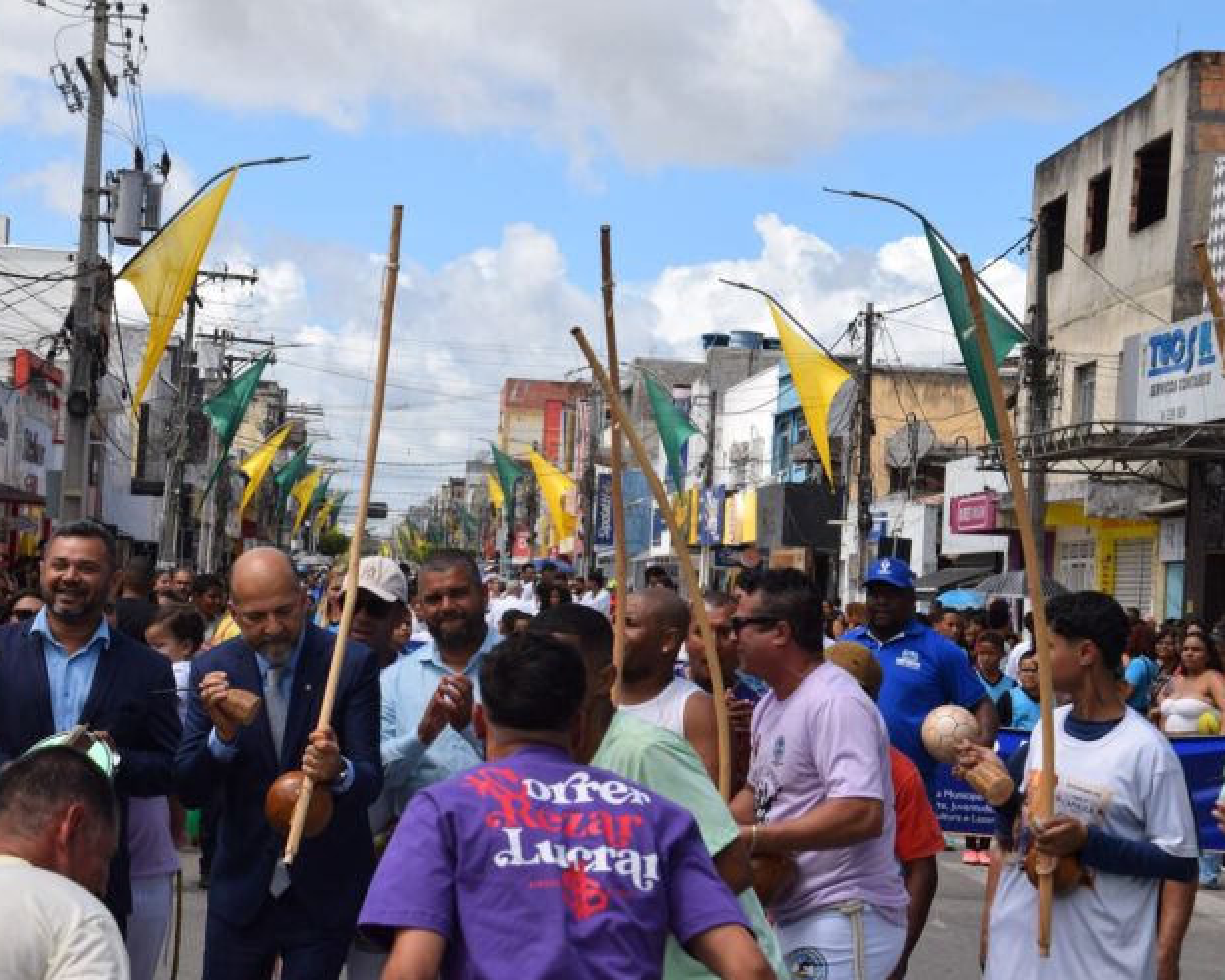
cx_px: 536
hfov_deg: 22.5
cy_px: 491
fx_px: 3082
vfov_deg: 18.1
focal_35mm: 85
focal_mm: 50
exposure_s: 1/400
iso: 200
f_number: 10
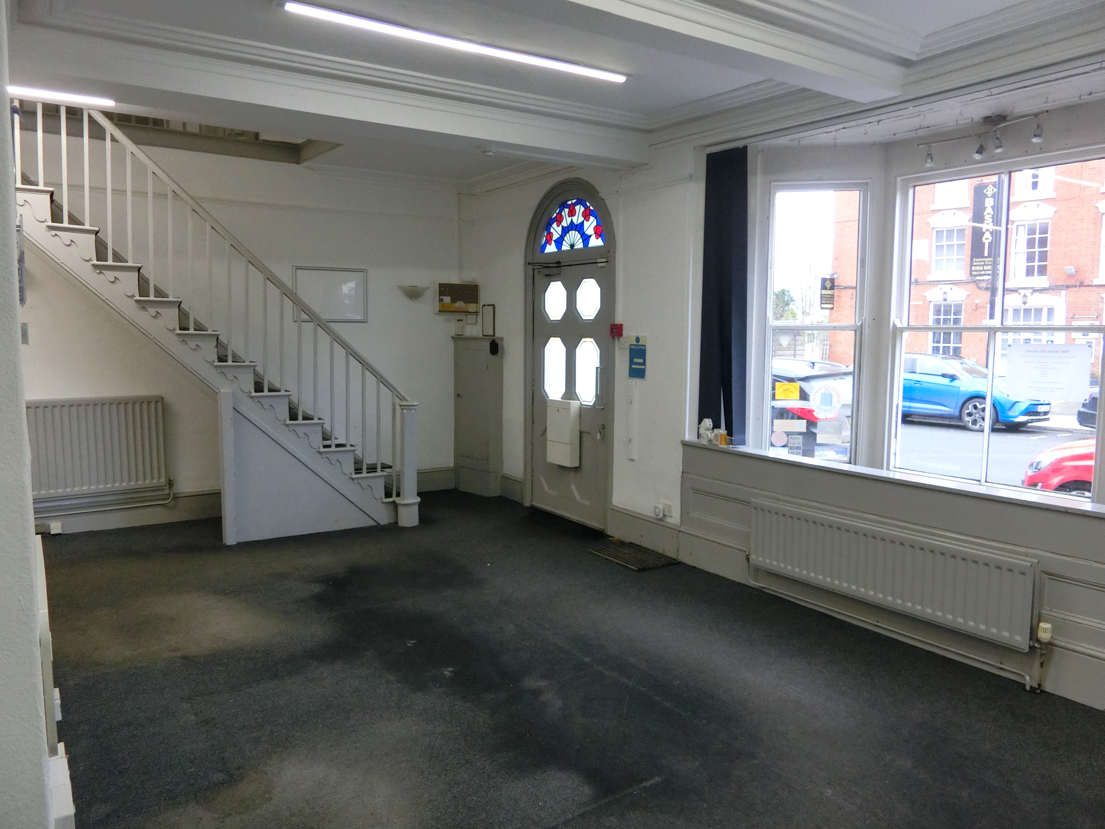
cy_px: 414
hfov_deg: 69.4
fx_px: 798
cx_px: 552
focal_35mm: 25
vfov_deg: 54.9
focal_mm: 5.4
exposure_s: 1/30
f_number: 7.9
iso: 640
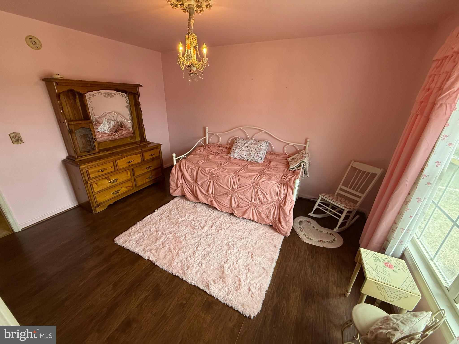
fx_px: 186
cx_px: 230
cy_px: 172
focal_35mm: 14
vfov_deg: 85.7
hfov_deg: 102.1
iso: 320
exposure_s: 1/120
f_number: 2.2
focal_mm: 2.22
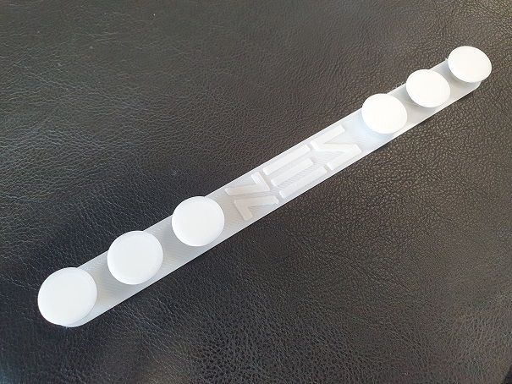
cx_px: 256
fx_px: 385
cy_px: 192
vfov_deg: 53.1
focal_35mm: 26
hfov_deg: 67.3
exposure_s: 1/50
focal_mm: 4.32
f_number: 2.4
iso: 200
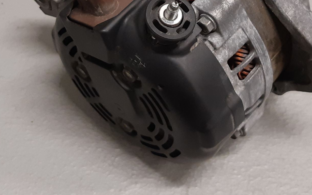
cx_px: 172
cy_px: 14
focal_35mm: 46
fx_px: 391
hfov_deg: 43.4
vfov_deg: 26.9
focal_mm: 3.93
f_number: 1.7
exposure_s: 1/50
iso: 160
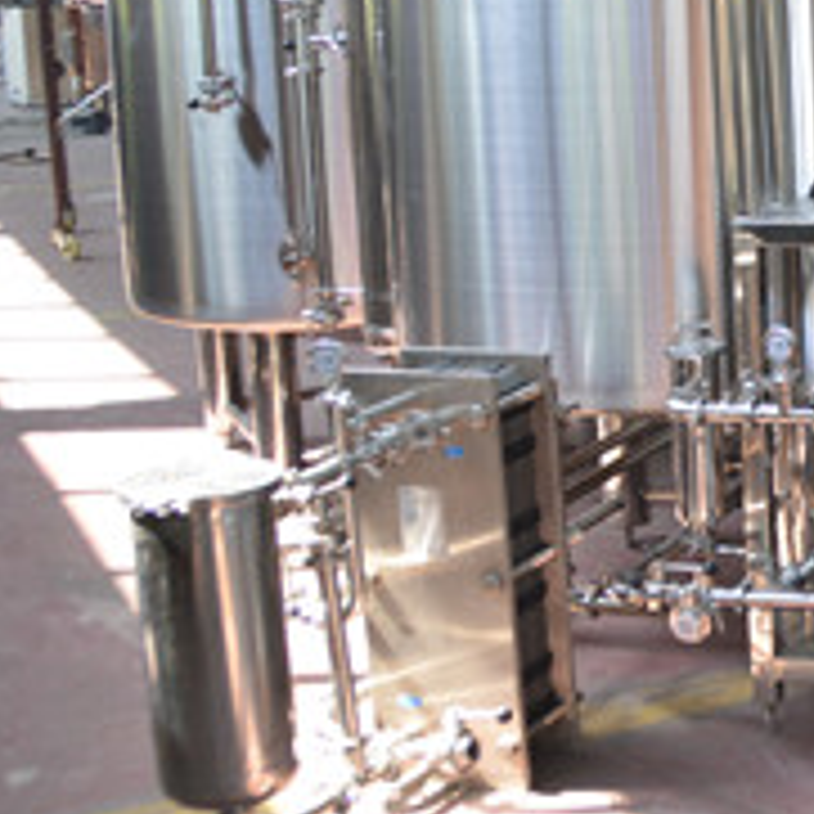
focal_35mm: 76
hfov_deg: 19.6
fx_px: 2022
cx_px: 1237
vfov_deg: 22.5
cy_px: 178
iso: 400
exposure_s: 1/100
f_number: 5.6
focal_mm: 18
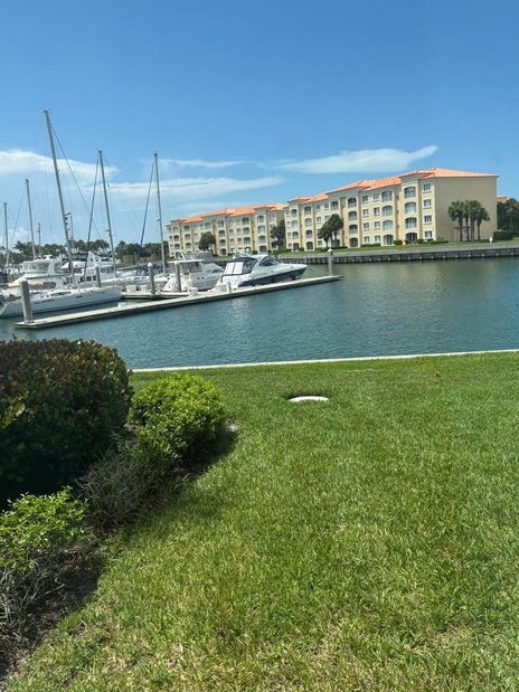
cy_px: 334
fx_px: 560
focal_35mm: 28
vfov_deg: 63.4
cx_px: 264
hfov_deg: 49.7
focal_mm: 5.96
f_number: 1.6
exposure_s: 1/3106
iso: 50
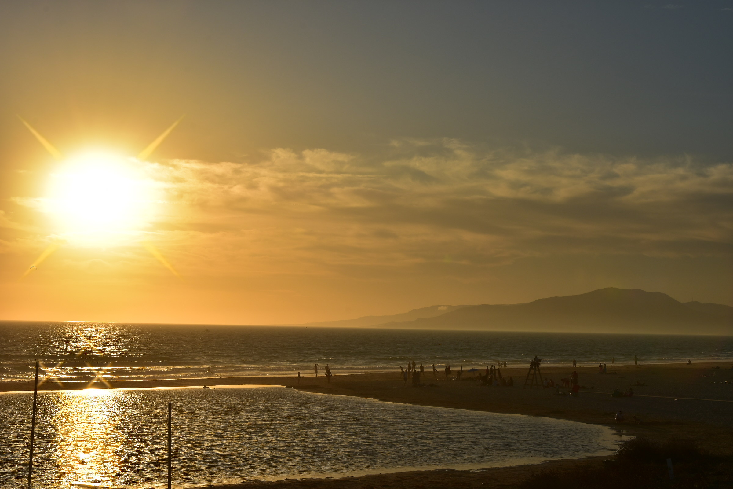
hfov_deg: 30.5
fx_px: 1344
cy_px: 244
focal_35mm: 66
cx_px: 366
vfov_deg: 20.6
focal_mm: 44
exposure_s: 1/640
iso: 100
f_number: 13
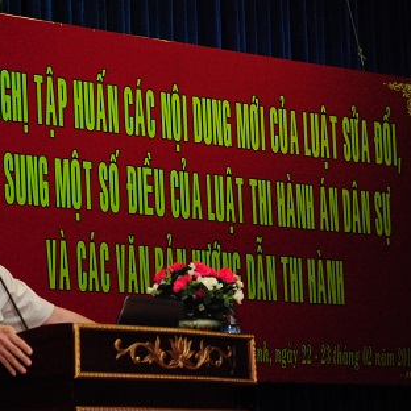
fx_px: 1975
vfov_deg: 11.9
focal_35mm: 147
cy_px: 208
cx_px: 97
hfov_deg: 11.8
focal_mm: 72
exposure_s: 1/200
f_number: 9
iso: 3200
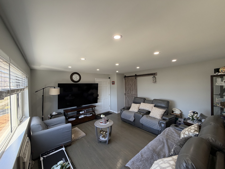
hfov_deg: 102.1
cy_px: 84
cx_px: 112
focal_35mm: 14
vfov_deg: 85.7
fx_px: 91
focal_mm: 2.22
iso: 125
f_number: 2.2
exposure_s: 1/121
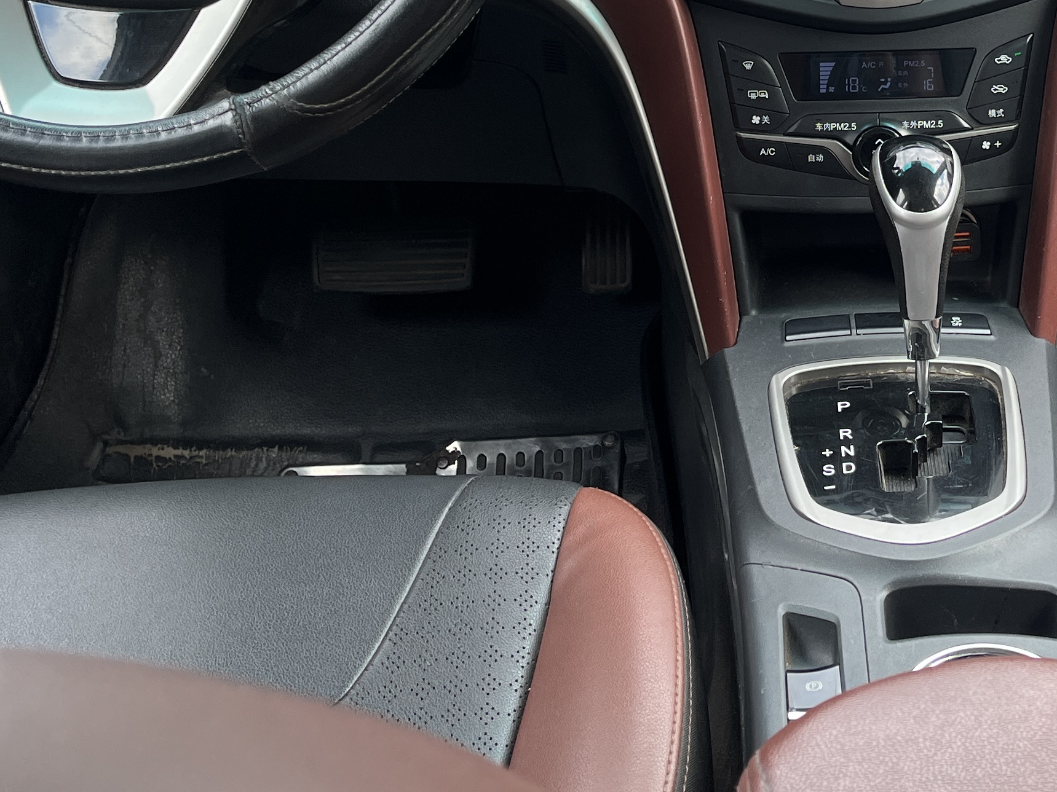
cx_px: 855
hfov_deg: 30.8
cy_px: 42
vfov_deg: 23.2
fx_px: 1863
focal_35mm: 61
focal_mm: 5.1
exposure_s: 1/122
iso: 50
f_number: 1.6
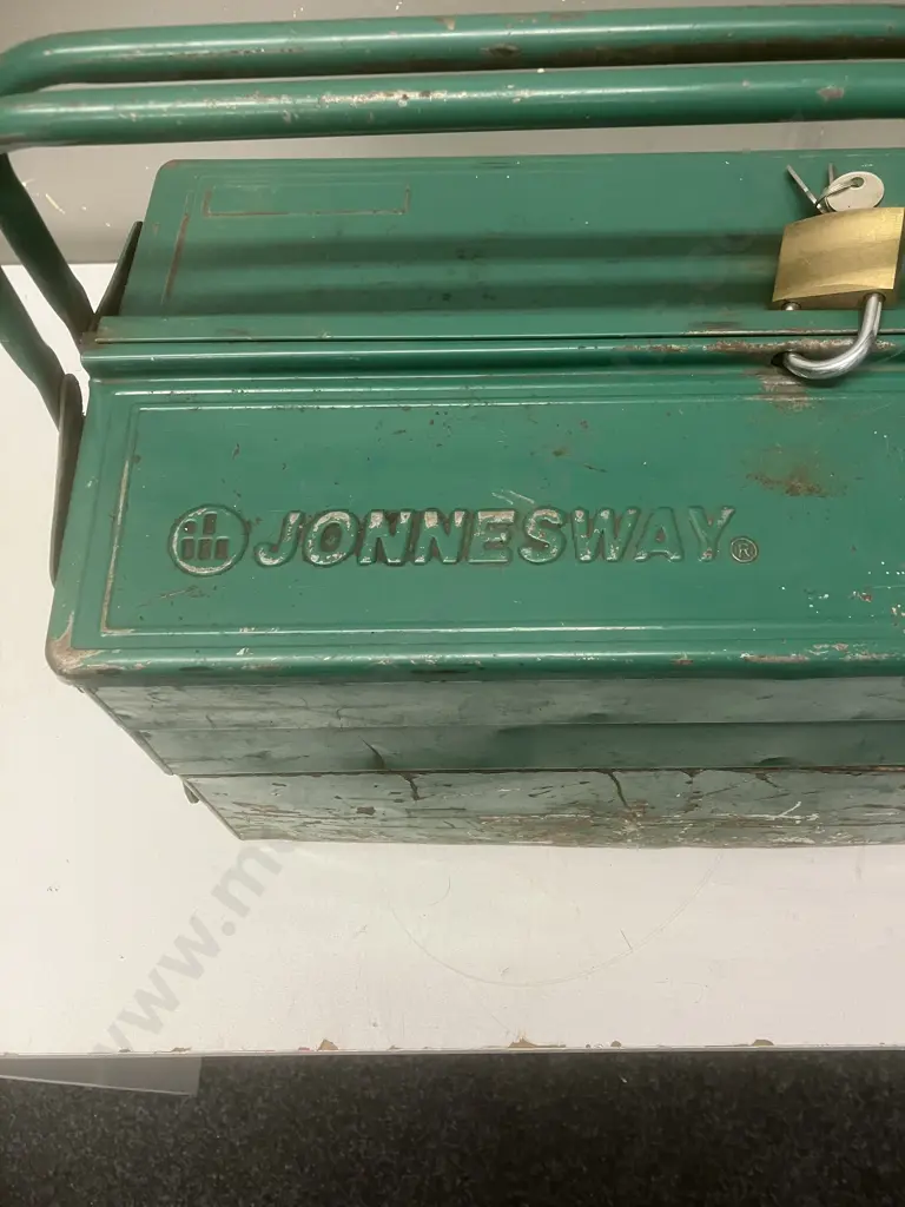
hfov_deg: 49.7
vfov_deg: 63.4
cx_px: 452
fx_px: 976
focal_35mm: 28
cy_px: 604
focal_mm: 3.99
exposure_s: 1/50
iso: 100
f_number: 1.8
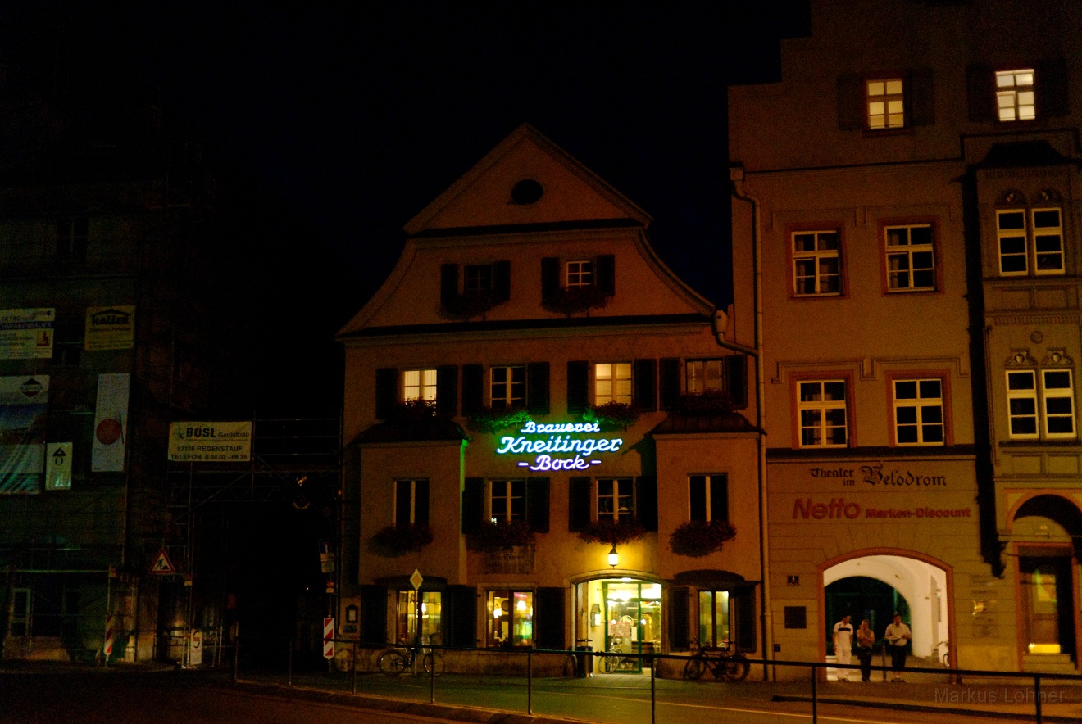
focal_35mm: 45
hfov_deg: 43.6
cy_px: 362
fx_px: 1354
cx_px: 541
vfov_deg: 30.0
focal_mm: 30
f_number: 1.4
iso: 1400
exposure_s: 1/60
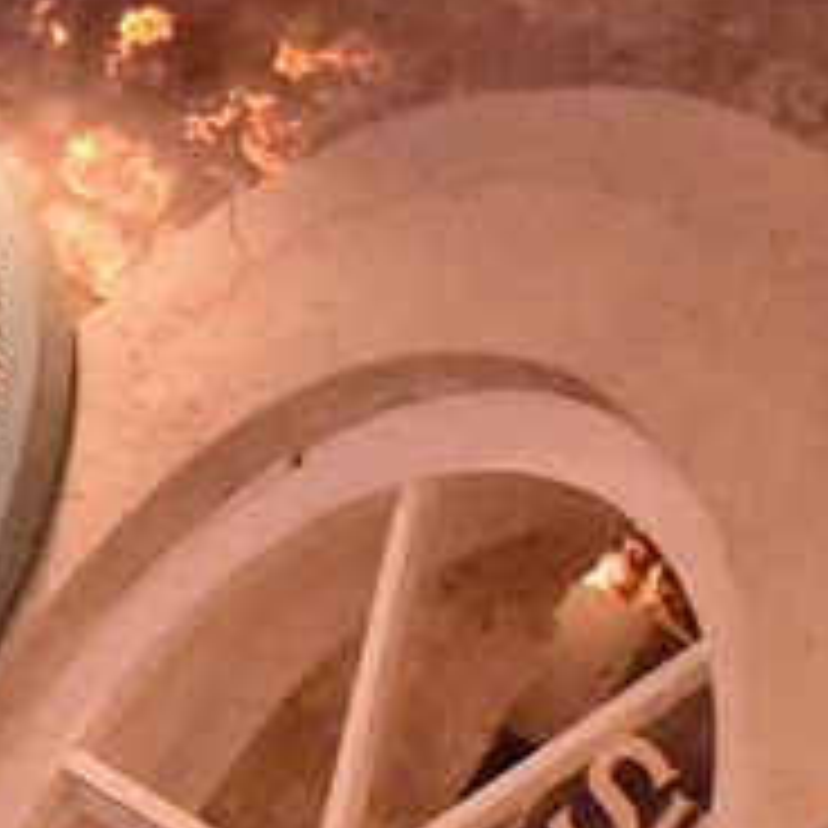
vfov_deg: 9.1
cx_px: -526
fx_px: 5179
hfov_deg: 8.9
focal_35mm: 191
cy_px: 506
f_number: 4.5
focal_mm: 27
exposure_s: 1/60
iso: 25600
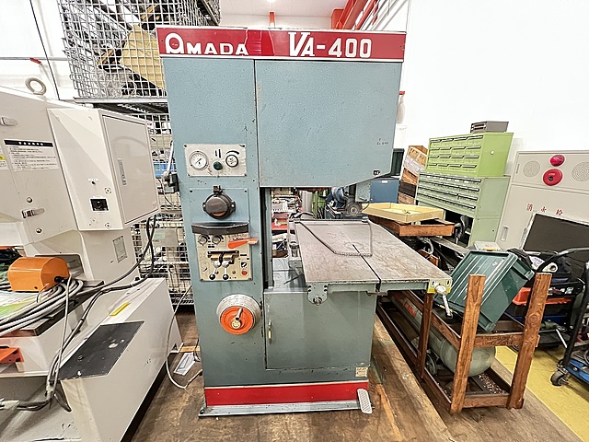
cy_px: 221
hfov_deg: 106.2
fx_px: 221
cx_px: 294
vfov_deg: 89.9
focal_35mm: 13
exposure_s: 1/32
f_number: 1.8
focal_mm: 1.57
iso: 1250
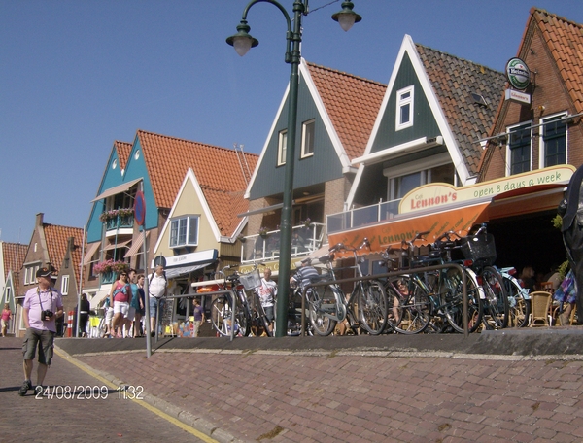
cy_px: 222
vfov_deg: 31.8
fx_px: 778
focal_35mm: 46
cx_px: 292
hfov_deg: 41.1
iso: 100
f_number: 5.1
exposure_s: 1/971
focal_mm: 7.7
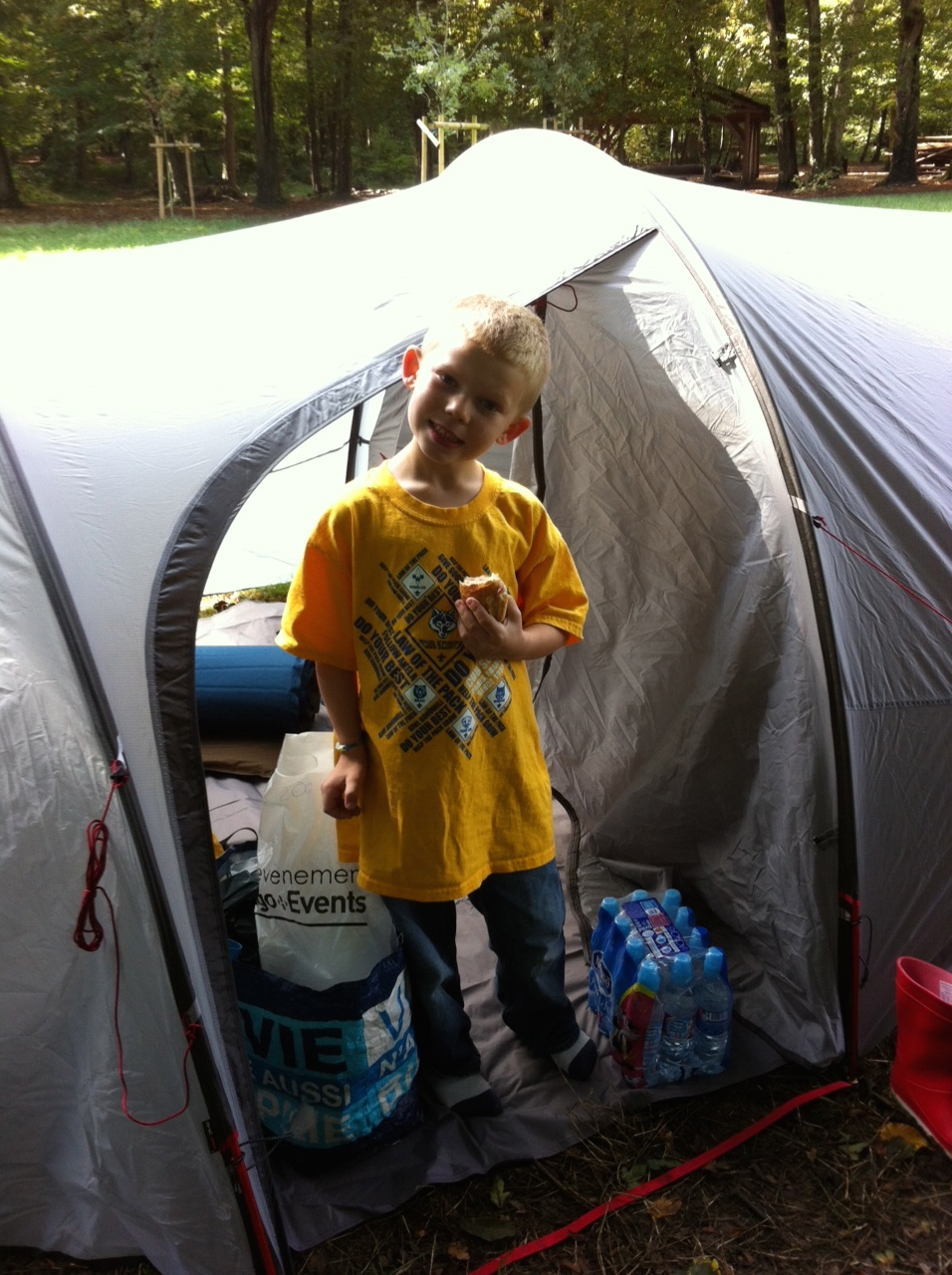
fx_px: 1287
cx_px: 476
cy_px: 638
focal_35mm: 35
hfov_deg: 40.6
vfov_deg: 52.7
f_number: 2.8
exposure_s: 1/60
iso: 80
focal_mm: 3.85
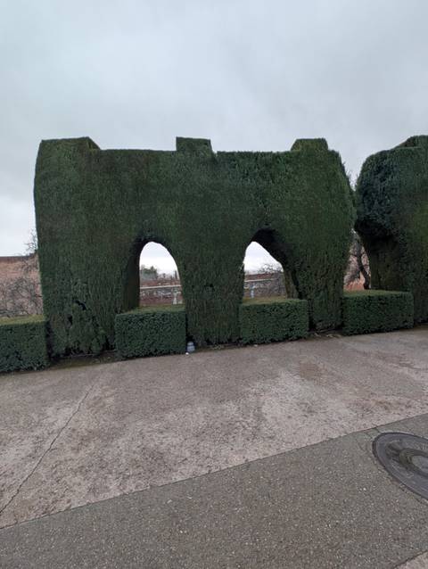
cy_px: 284
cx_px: 214
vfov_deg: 110.5
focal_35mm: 12
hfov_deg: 94.6
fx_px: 197
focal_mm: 2.23
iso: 37
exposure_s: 1/220
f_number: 1.95
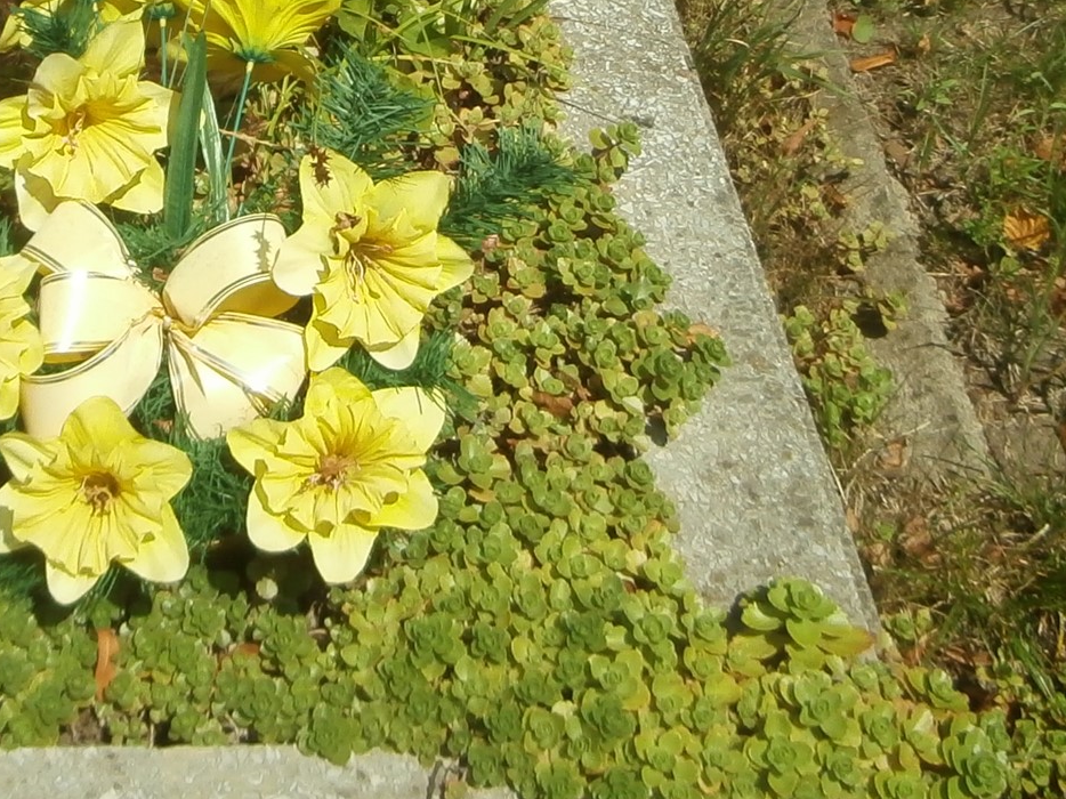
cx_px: 237
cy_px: -55
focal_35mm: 77
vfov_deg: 18.5
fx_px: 2371
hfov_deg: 25.0
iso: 100
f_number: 3
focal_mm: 4.2
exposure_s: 1/1600
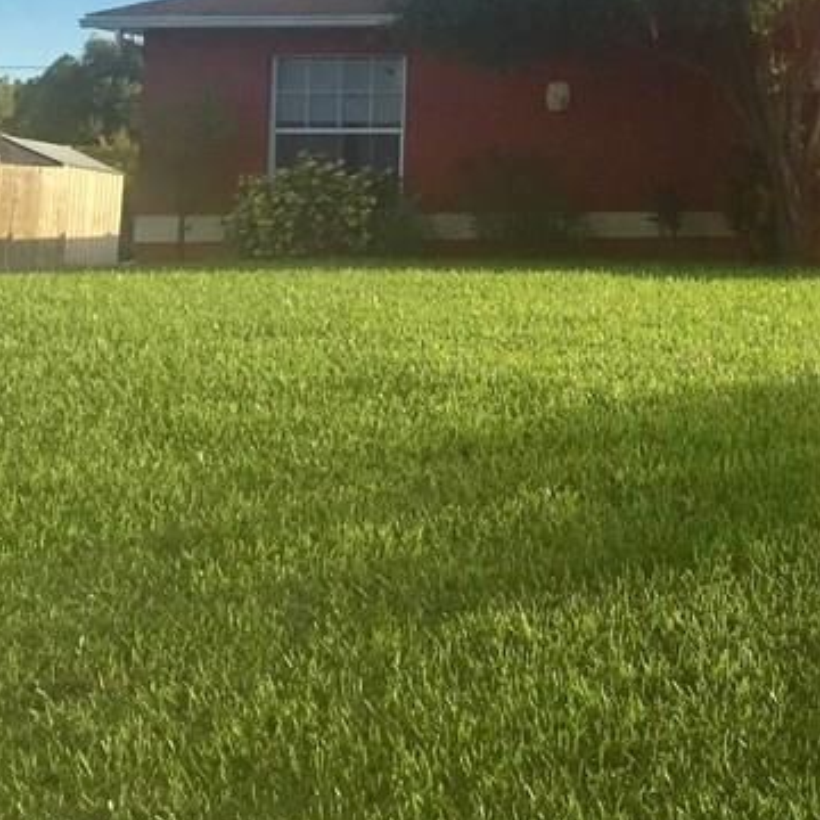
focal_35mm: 73
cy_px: 48
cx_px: 1114
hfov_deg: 21.1
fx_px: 1956
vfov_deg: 22.9
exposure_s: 1/1522
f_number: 2.2
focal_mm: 4.15
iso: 32
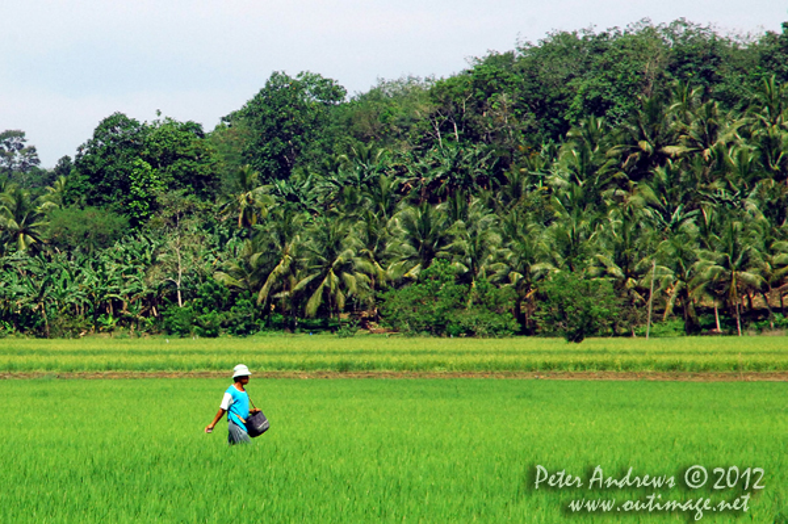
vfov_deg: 10.7
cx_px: 394
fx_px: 2788
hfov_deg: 16.1
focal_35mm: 128
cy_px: 262
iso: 400
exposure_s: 1/500
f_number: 11
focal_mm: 85
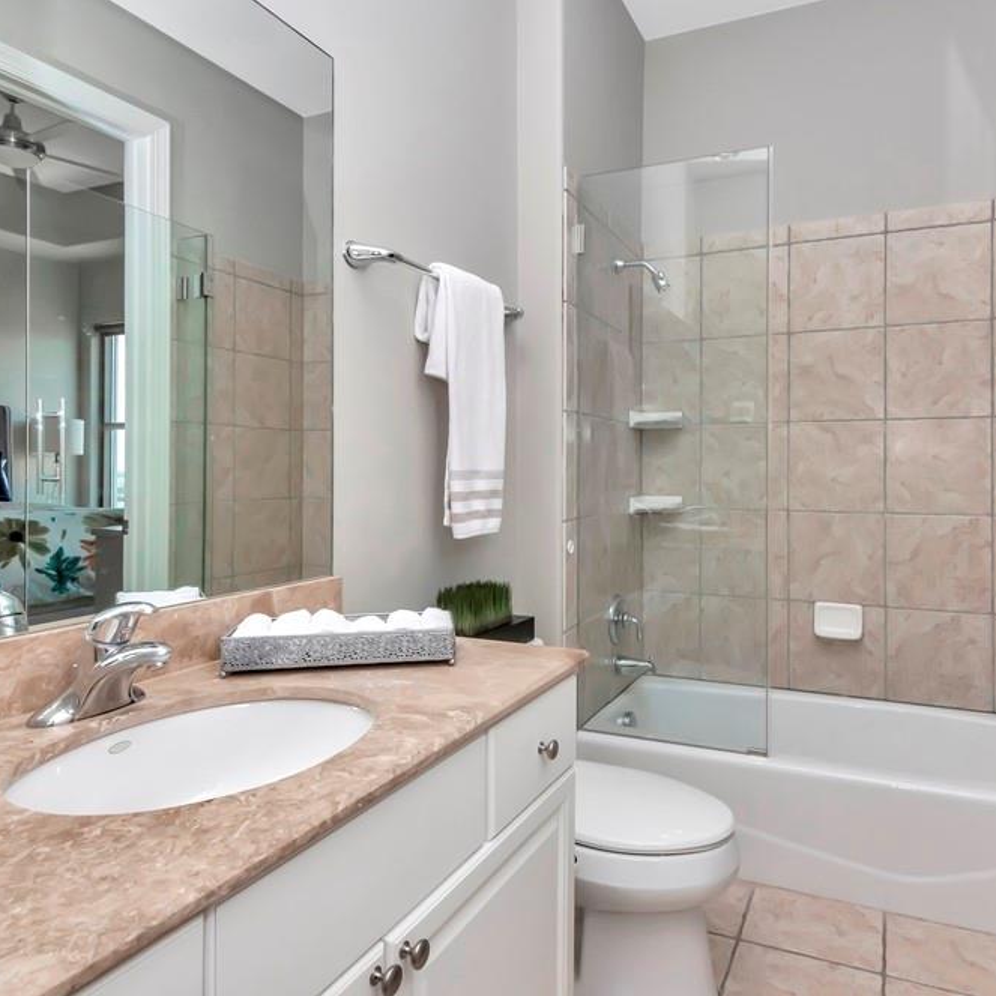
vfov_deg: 70.5
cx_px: 586
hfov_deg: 69.9
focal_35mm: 22
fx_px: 705
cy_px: 487
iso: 1000
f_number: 13
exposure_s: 1/200
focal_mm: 11
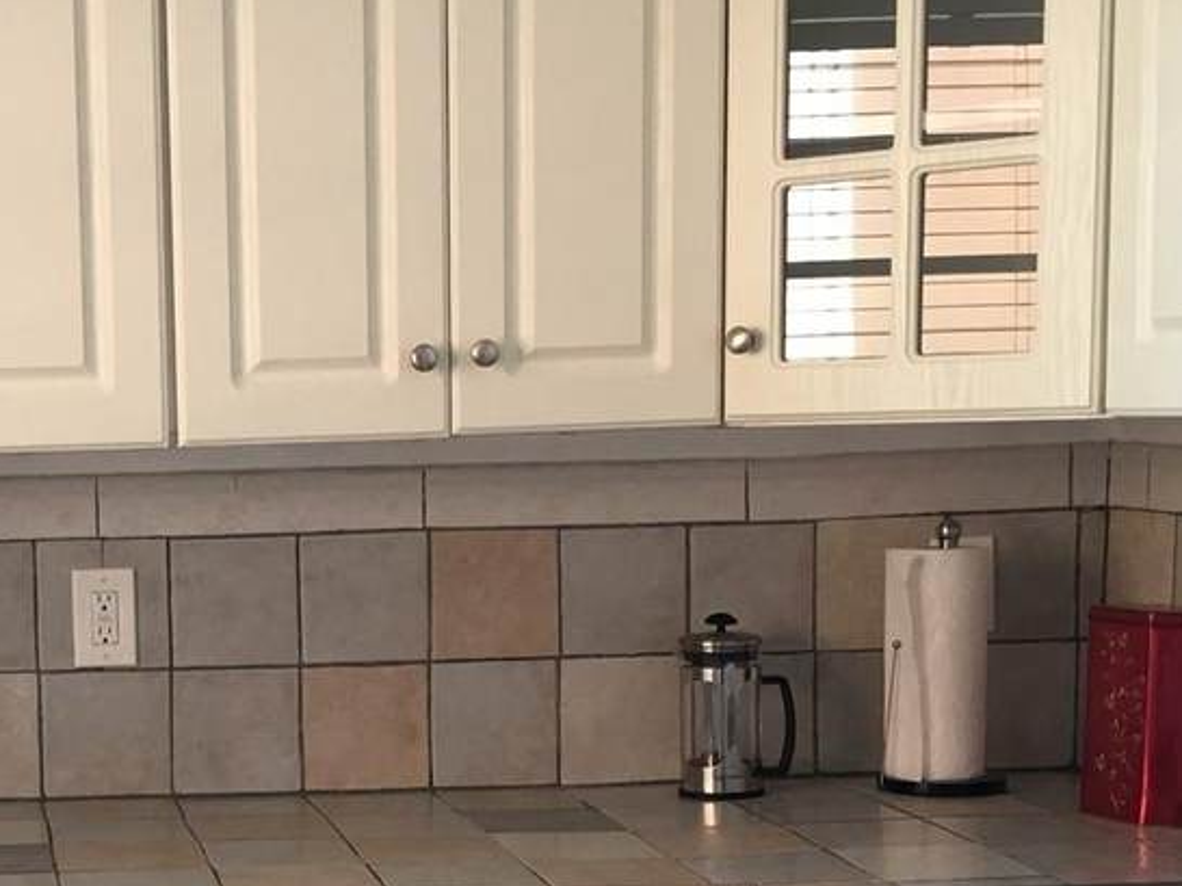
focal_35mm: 68
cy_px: 719
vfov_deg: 21.3
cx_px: 87
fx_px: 2321
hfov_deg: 27.4
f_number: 2.2
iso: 40
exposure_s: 1/30
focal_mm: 4.15
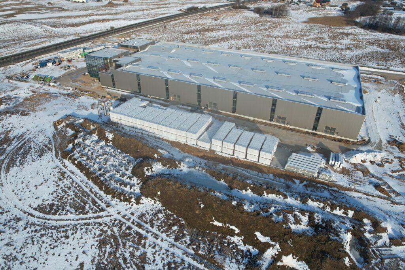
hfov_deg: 78.6
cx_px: 202
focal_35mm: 22
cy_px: 135
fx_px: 248
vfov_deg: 57.2
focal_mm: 8.38
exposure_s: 1/1250
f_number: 2.8
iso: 100
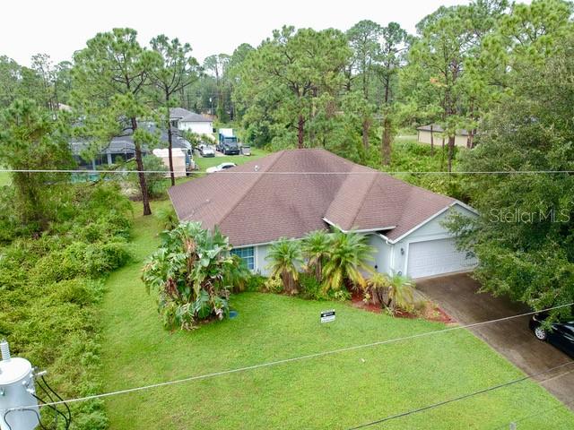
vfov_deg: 54.9
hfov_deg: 69.4
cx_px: 287
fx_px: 415
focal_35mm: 25
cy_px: 215
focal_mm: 4.49
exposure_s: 1/320
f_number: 2.6
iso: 100
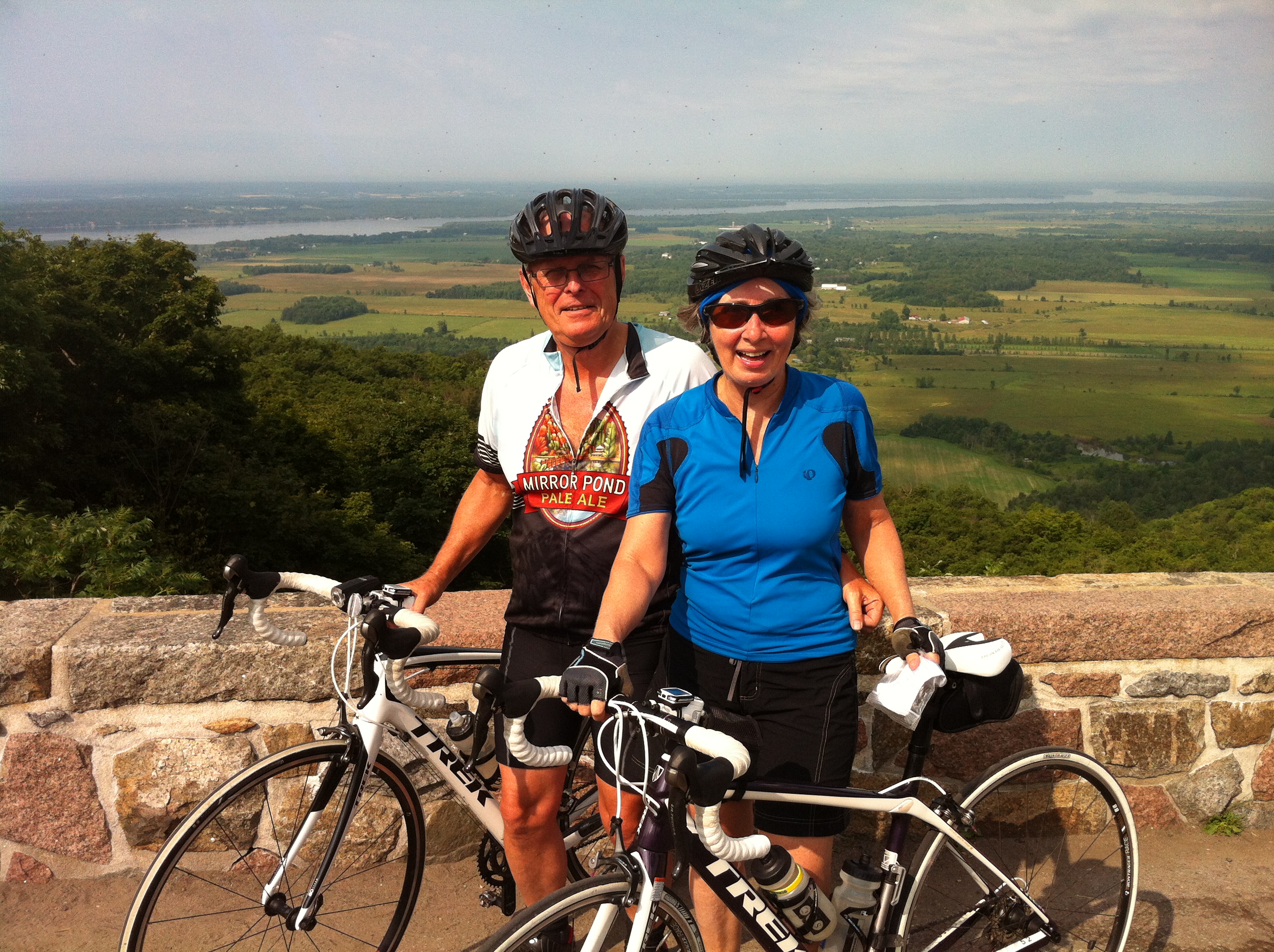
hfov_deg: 52.7
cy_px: 476
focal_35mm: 35
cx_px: 637
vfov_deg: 40.6
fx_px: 1286
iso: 80
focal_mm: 3.85
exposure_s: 1/1257
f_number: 2.8
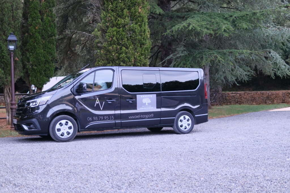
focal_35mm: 45
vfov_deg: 29.9
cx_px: 145
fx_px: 363
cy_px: 96
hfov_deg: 43.6
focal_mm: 30
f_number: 1.4
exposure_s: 1/1250
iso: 640
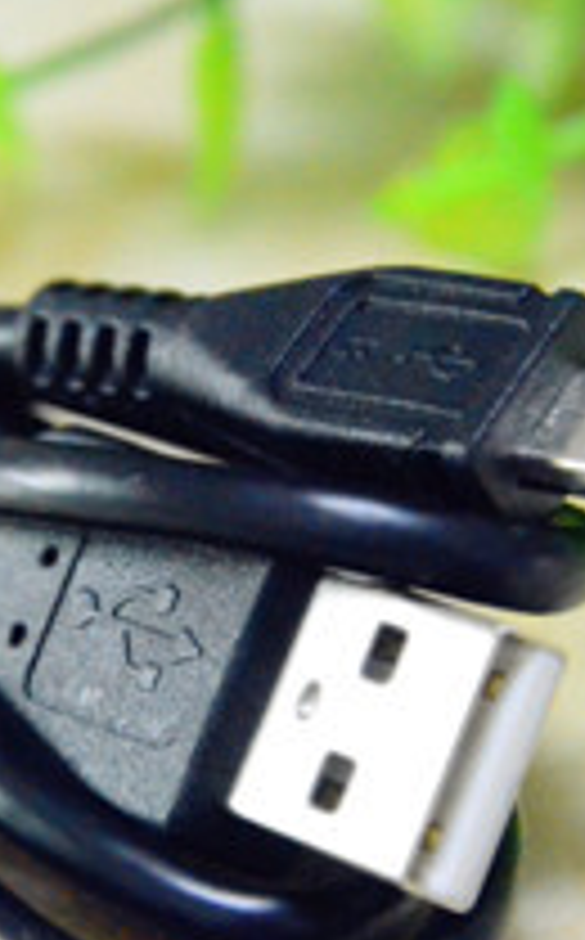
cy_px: 416
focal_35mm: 351
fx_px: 8985
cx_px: 32
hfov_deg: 3.7
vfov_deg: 6.0
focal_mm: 80
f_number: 5.3
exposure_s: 1/60
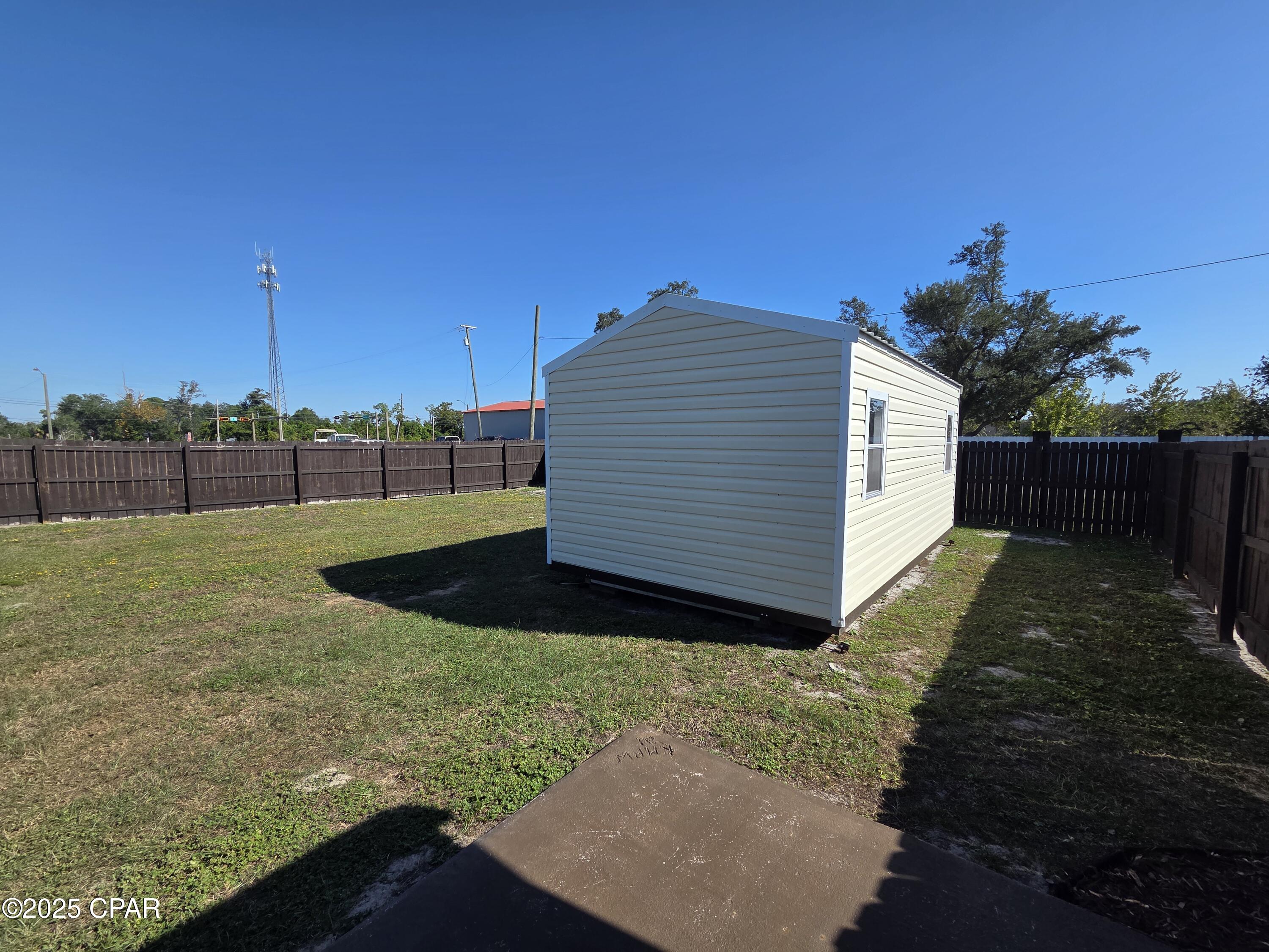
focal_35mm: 13
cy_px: 476
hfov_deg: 106.2
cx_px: 634
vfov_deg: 89.9
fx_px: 477
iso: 50
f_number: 2.2
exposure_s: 1/2010
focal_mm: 2.2
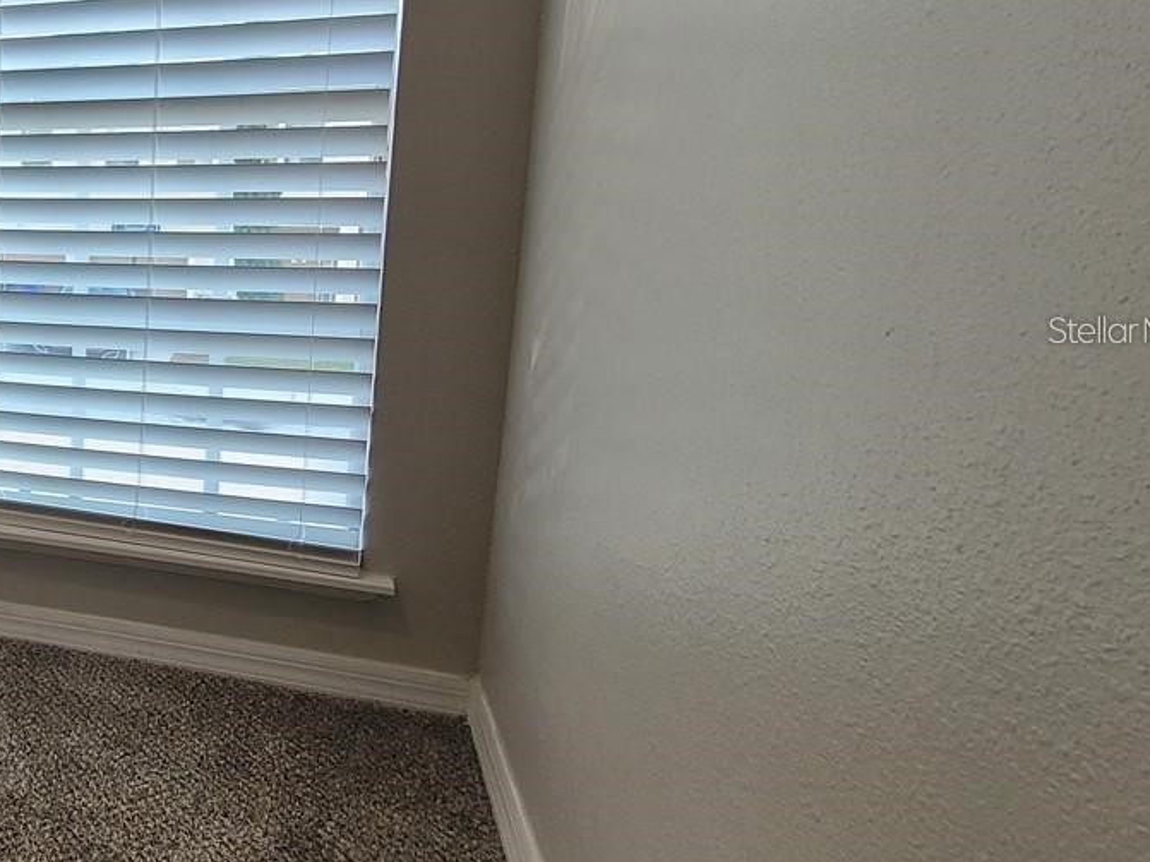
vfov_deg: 45.1
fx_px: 1030
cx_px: -161
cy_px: 329
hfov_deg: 43.0
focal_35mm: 31
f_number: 2.2
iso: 80
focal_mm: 1.74
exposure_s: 1/120
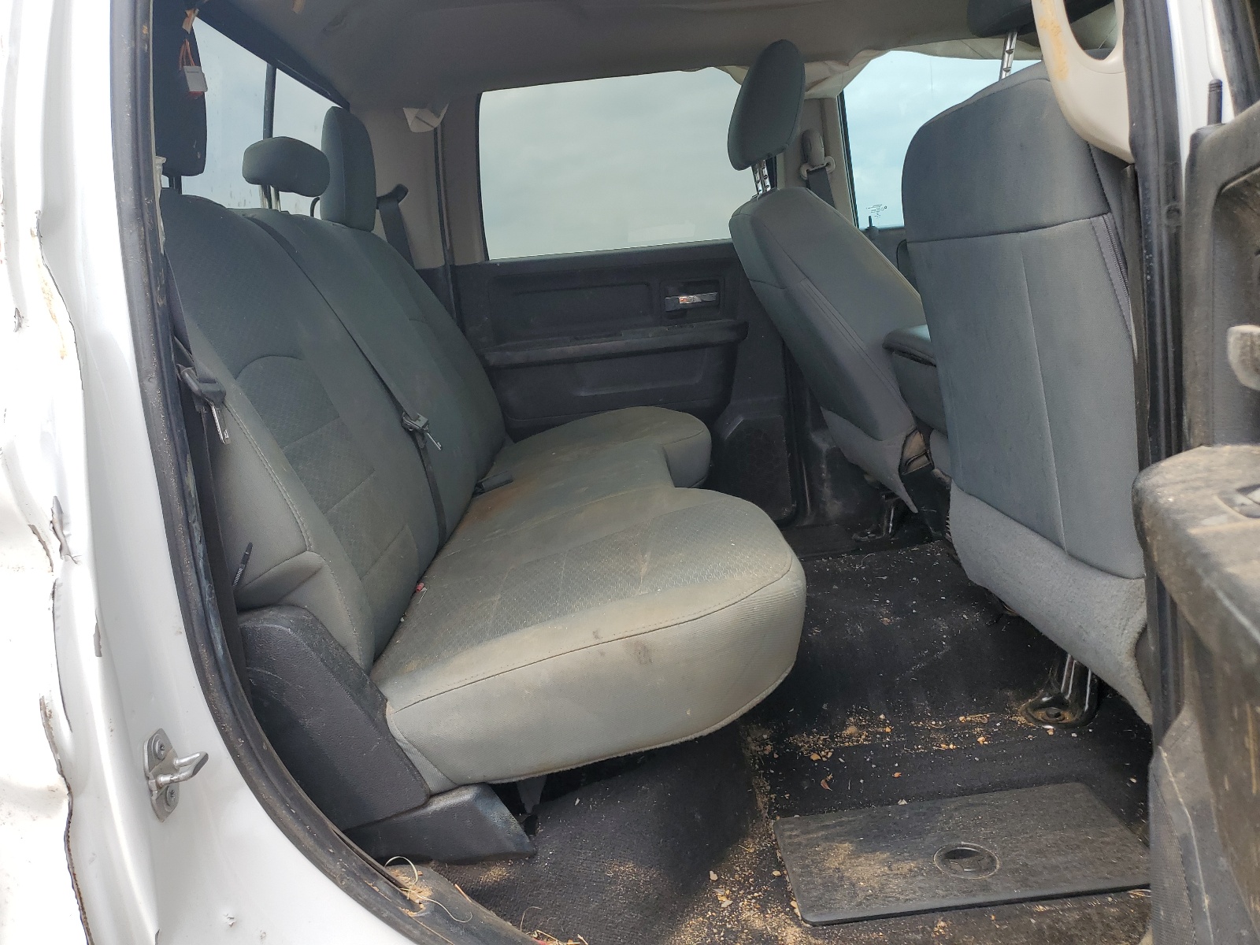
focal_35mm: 26
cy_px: 472
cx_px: 630
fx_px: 946
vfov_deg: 53.1
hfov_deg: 67.3
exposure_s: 1/909
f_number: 1.5
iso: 50
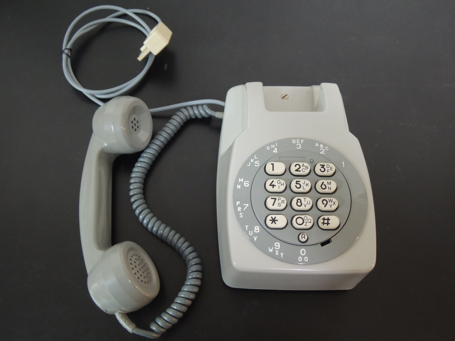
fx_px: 407
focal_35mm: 31
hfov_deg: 58.4
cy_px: 170
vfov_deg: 45.4
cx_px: 228
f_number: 3
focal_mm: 5.5
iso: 400
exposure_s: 1/13
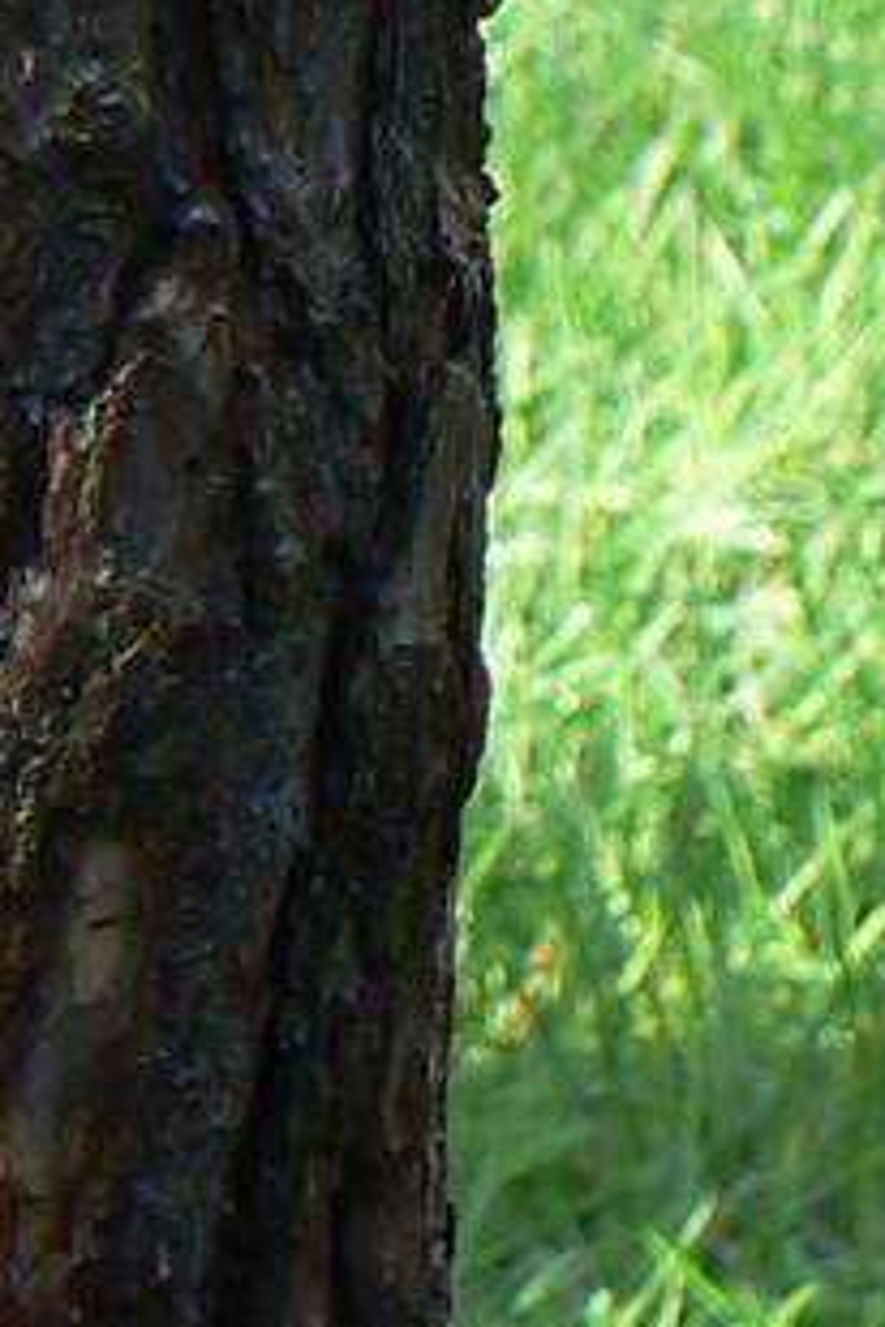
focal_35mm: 657
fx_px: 24225
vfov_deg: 3.1
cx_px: -137
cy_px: -326
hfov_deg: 2.1
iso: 80
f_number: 4
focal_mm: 20.3
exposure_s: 1/100
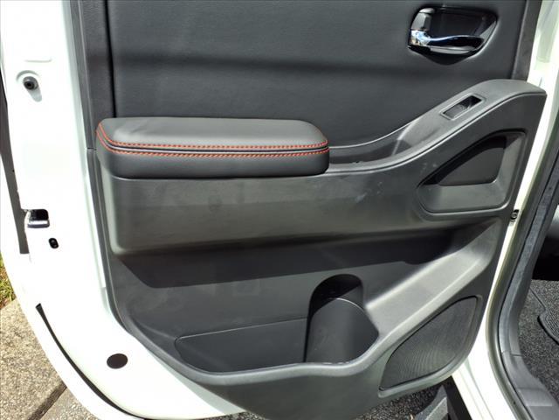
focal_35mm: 27
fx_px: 436
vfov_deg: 51.4
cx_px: 280
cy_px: 210
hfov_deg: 65.3
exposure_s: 1/1429
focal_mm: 3.58
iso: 40
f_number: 1.9
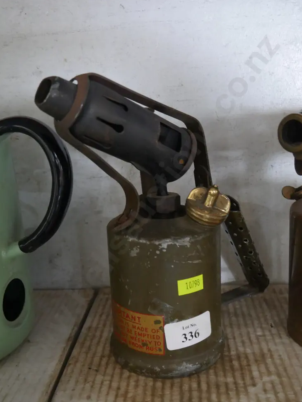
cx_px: 146
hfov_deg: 37.8
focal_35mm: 38
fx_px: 441
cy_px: 210
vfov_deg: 48.9
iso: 2000
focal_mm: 18
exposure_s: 1/60
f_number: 4
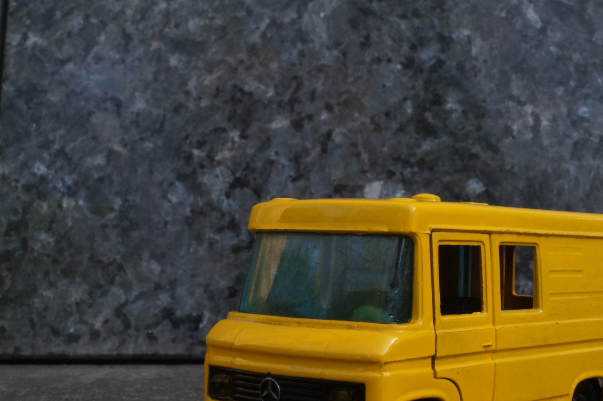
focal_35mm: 69
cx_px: 443
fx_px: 1155
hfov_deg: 28.9
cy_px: 255
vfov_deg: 19.7
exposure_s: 1/60
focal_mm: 30
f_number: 22
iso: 1000
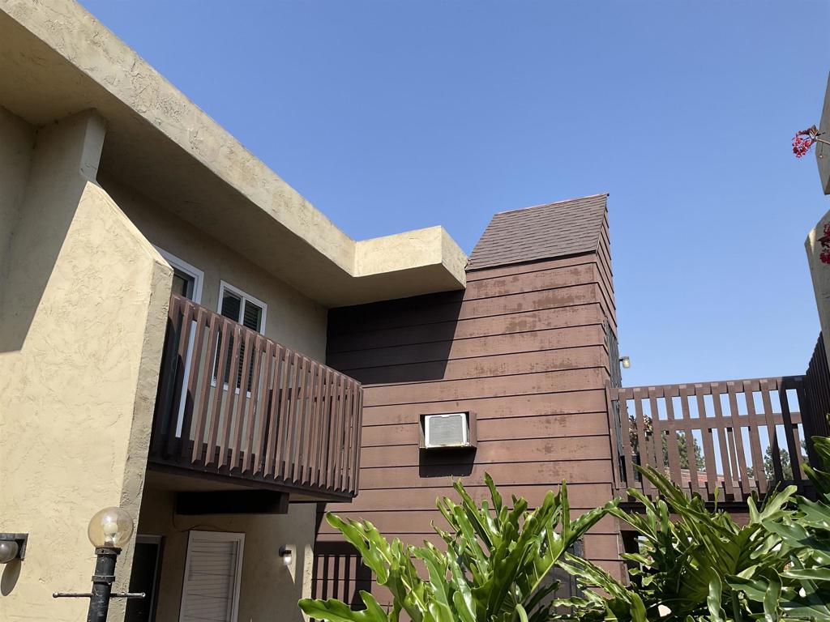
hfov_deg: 61.7
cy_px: 311
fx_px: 695
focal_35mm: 29
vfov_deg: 48.2
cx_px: 415
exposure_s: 1/1675
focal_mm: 3
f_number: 1.8
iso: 16
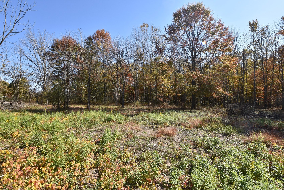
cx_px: 142
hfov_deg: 100.3
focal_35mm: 15
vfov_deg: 77.4
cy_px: 95
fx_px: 118
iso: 320
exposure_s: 1/500
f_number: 8
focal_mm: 10
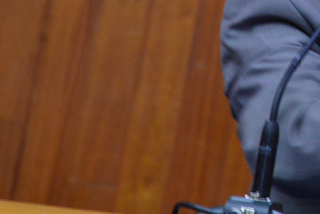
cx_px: 459
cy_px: -36
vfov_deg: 4.5
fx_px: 2704
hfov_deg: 6.7
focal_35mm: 304
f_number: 5.6
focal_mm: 95
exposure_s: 1/60
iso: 2500
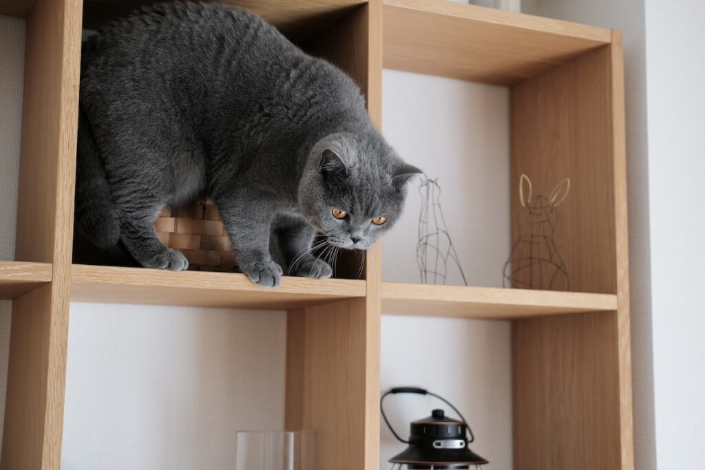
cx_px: 352
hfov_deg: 37.5
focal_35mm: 53
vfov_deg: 25.5
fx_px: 1038
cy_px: 235
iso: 320
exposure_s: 1/140
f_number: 2.2
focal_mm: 35
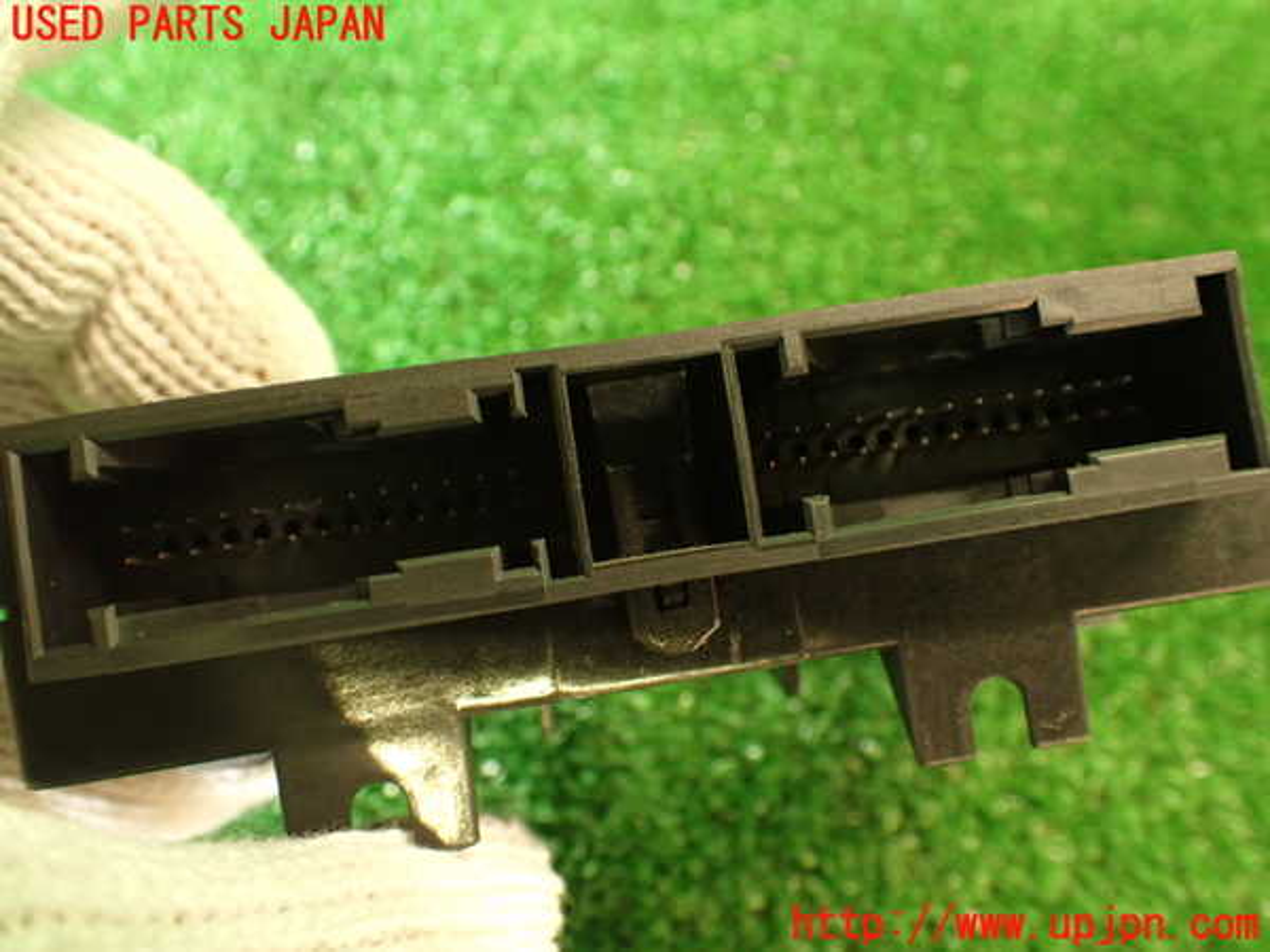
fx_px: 1174
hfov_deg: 56.8
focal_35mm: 32
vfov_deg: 44.2
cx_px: 635
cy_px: 476
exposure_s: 1/30
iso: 640
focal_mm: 5.79
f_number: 2.4
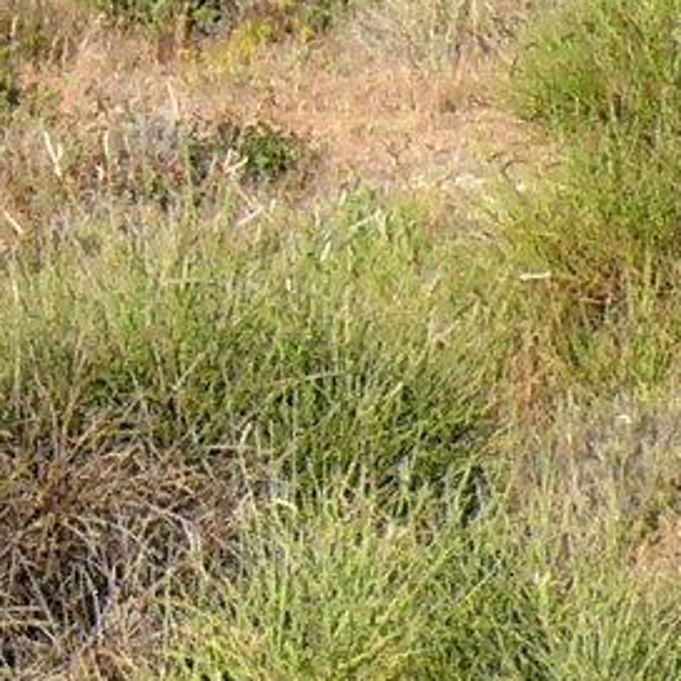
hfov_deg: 3.1
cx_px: -478
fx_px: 12486
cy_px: -473
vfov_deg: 3.1
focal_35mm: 561
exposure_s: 1/200
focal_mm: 13.8
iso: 100
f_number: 4.5
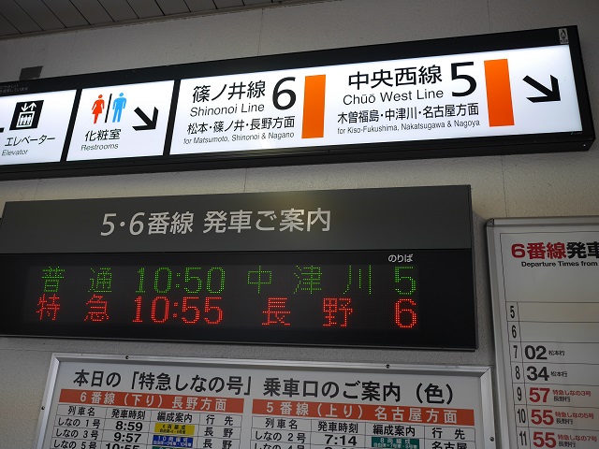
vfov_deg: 46.8
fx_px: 519
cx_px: 300
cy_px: 224
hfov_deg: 60.0
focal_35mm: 30
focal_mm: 15
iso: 200
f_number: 2.2
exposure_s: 1/200
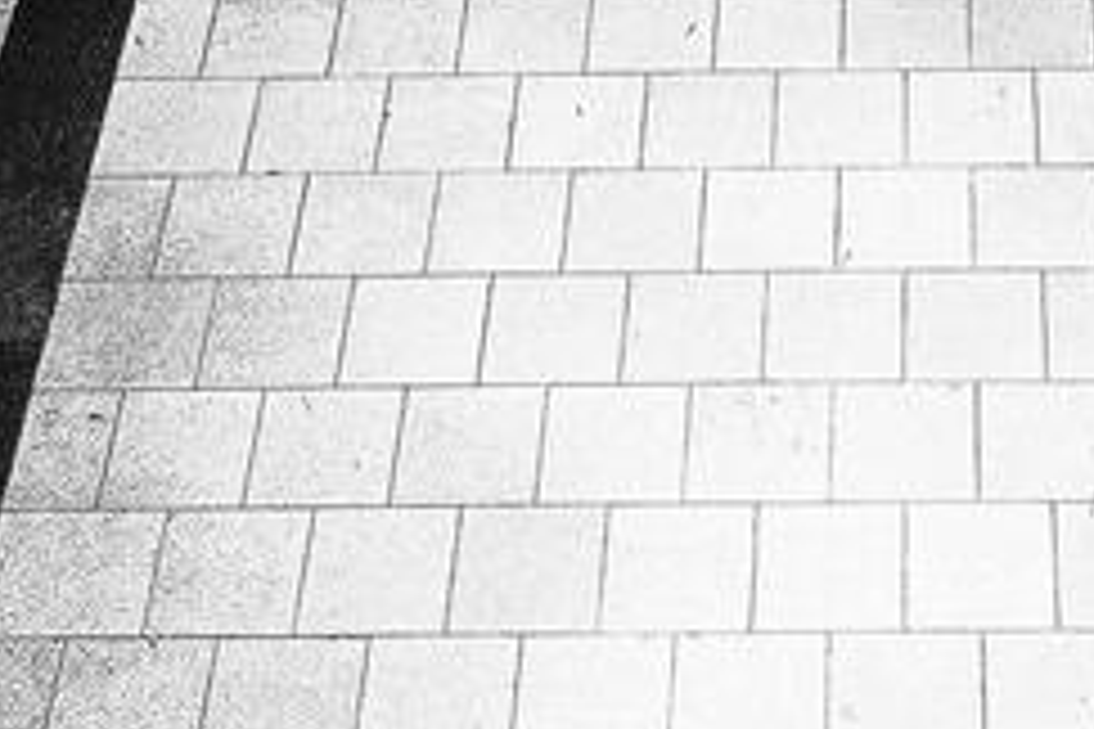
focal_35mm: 69
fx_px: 2097
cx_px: 986
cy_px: 585
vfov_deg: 19.5
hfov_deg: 28.1
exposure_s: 1/125
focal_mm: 18.3
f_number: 2.8
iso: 1600
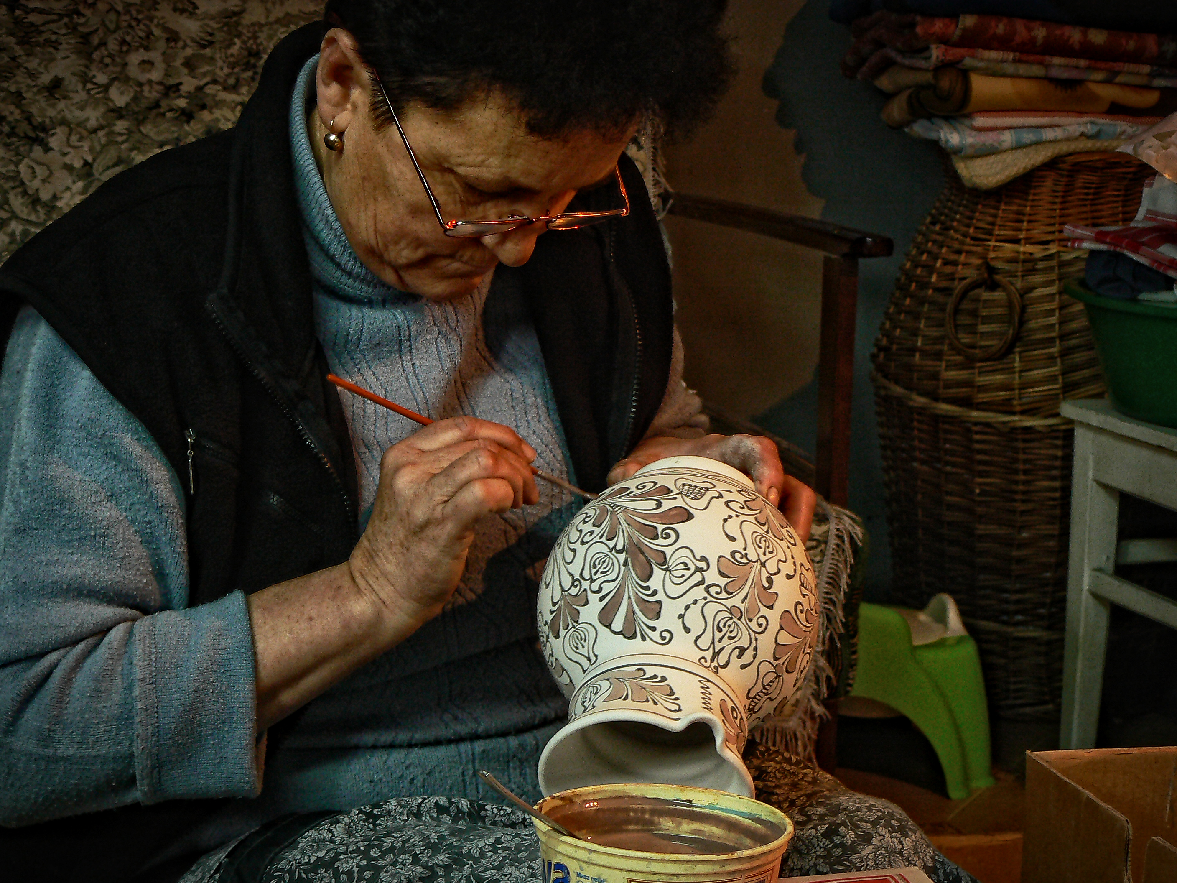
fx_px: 3026
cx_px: 588
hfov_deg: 22.0
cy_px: 442
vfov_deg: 16.6
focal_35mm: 89
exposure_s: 1/6
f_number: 3.6
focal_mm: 14.9
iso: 100
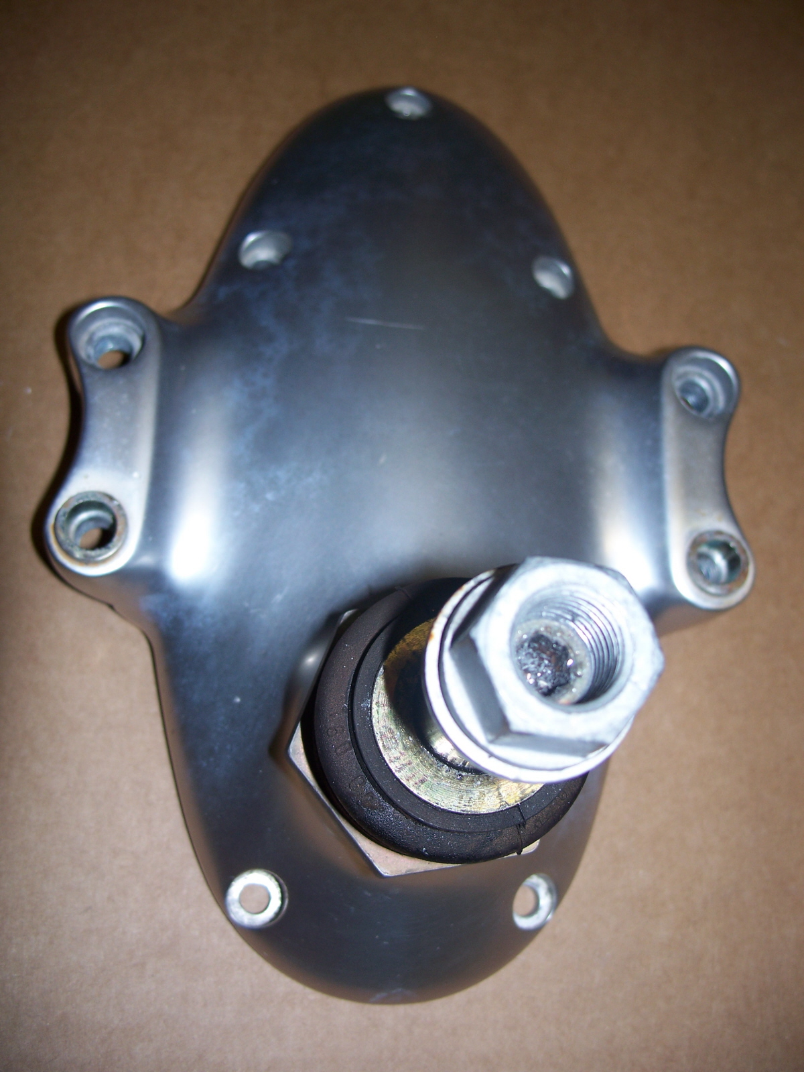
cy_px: 536
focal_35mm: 37
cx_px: 402
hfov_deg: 38.7
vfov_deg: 50.1
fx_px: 1146
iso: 80
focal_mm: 7.8
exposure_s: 1/60
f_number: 2.8
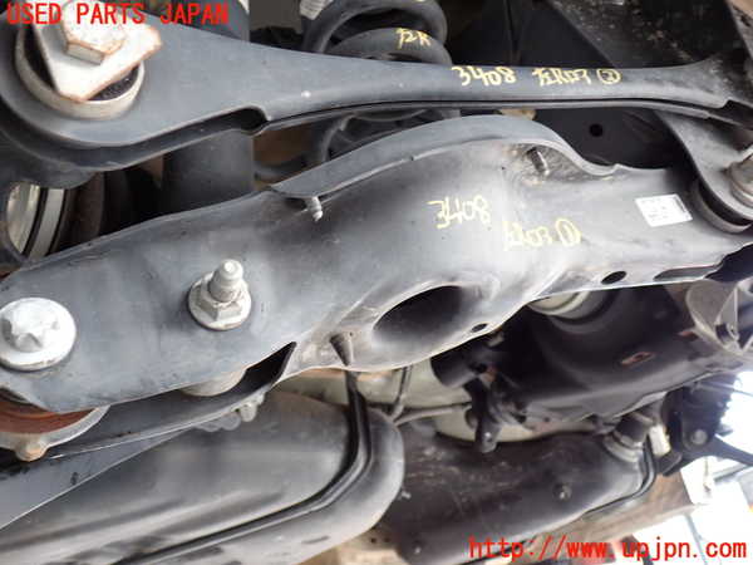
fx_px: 696
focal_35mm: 32
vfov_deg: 44.2
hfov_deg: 56.8
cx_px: 376
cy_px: 282
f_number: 2.4
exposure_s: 1/30
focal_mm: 5.79
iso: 200
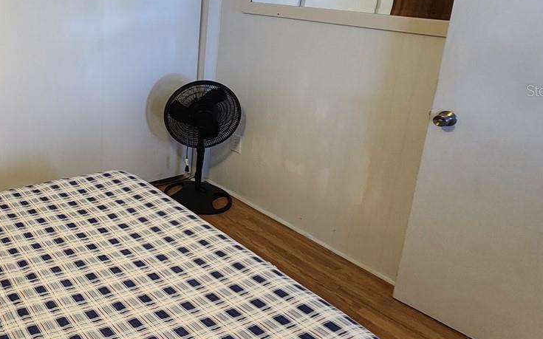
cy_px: 90
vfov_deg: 40.8
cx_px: 5
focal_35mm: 30
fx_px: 444
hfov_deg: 51.1
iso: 320
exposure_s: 1/30
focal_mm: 2.2
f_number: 2.2
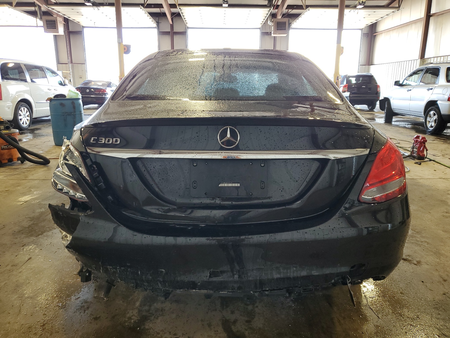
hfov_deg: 67.3
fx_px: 338
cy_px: 169
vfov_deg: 53.1
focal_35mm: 26
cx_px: 225
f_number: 1.5
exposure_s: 1/60.2
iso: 64
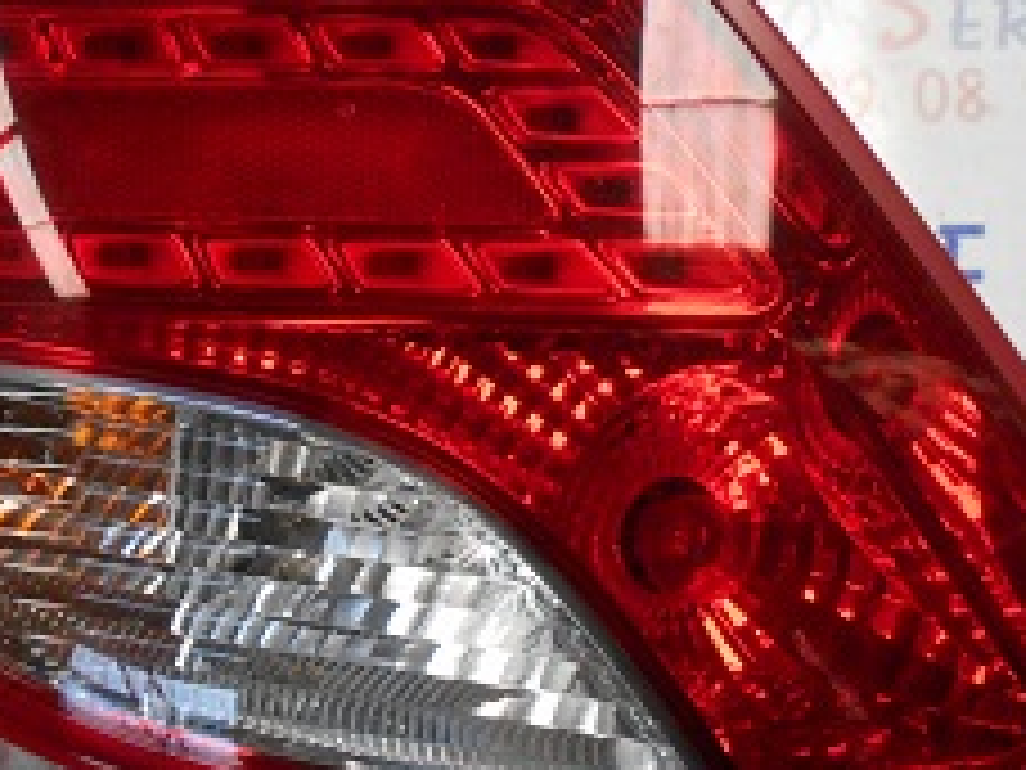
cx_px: 520
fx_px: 1393
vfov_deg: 30.8
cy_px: 293
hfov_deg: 40.4
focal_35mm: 47
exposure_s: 1/25
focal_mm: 4.6
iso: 400
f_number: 3.2
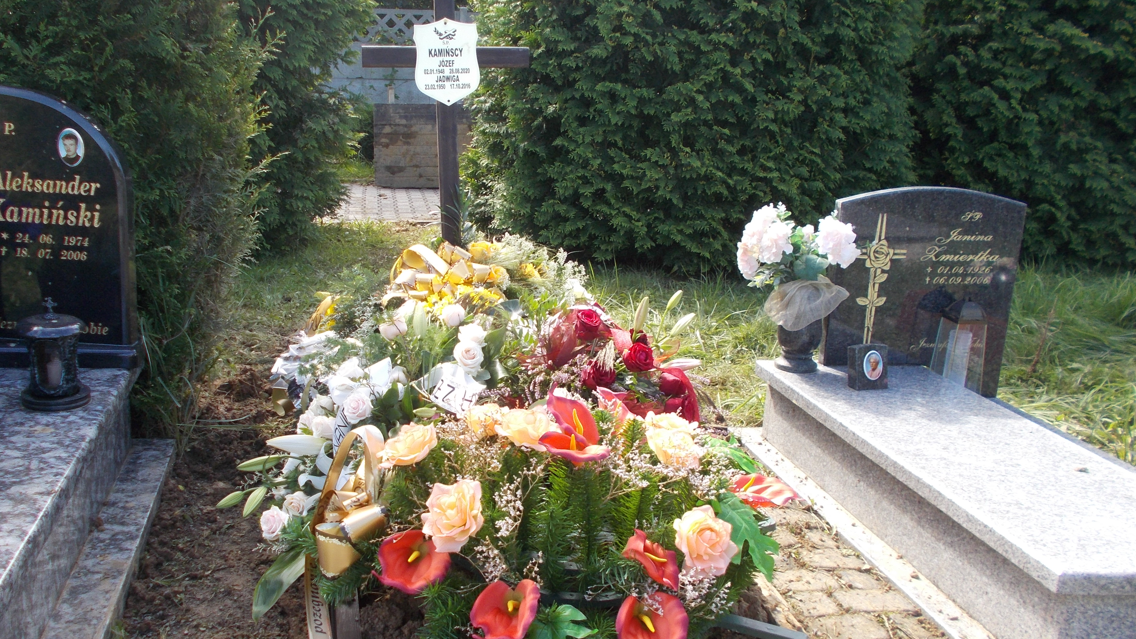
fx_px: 1054
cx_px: 496
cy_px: 364
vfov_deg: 33.7
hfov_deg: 56.5
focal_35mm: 35
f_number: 3.2
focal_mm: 4.6
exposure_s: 1/200
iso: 80
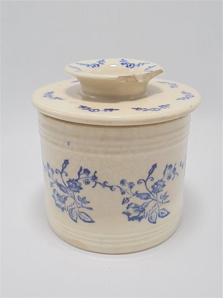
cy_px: 149
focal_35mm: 38
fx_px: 326
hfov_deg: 37.7
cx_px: 112
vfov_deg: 49.0
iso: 100
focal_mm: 6.9
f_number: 4.2
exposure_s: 1/50
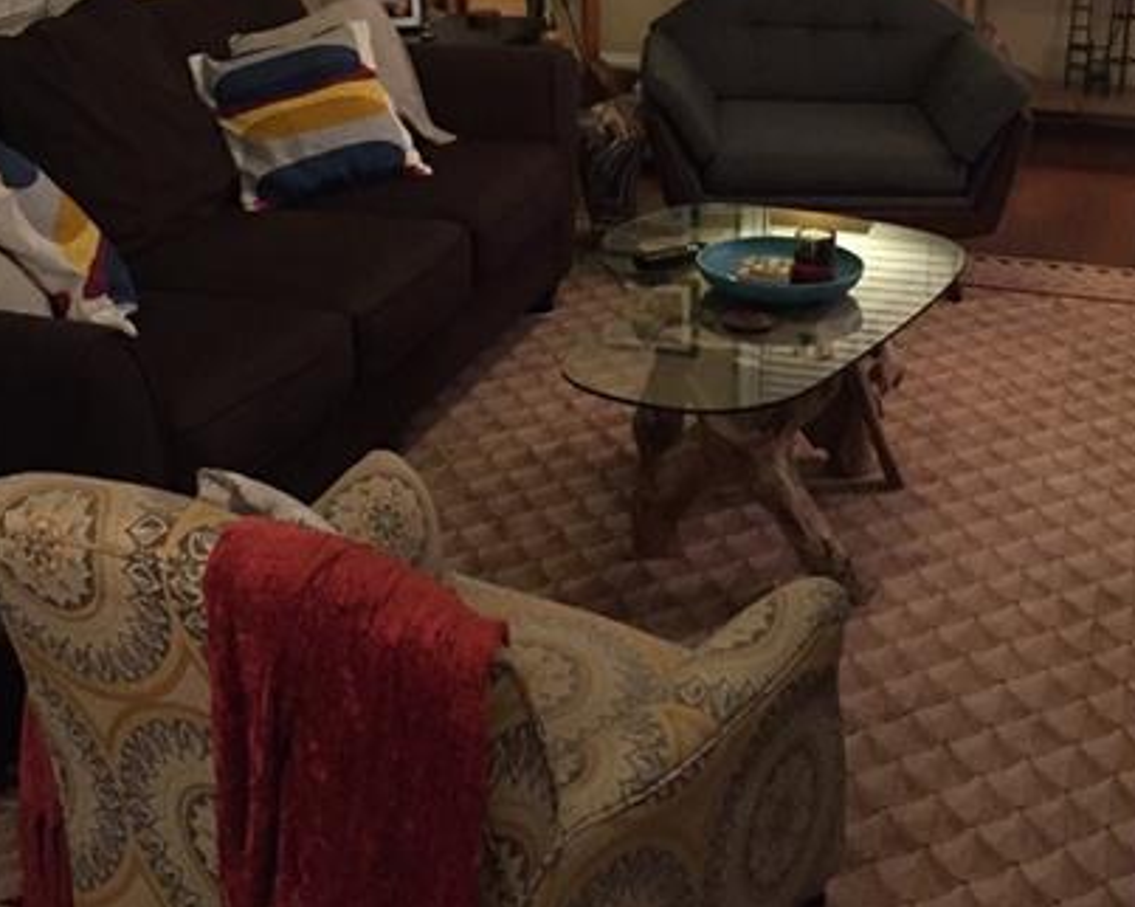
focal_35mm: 54
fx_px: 1813
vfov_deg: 26.9
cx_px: 524
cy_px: 62
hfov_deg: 34.7
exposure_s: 1/24
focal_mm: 4.15
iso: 250
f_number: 2.2
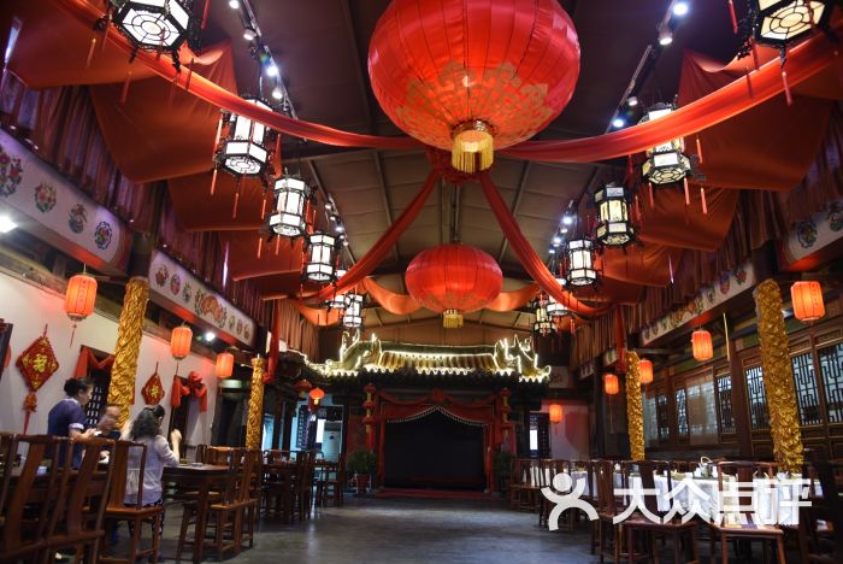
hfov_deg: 73.7
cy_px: 282
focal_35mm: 24
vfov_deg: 53.2
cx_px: 422
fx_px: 562
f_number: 4.5
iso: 320
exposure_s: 1/13
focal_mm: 24
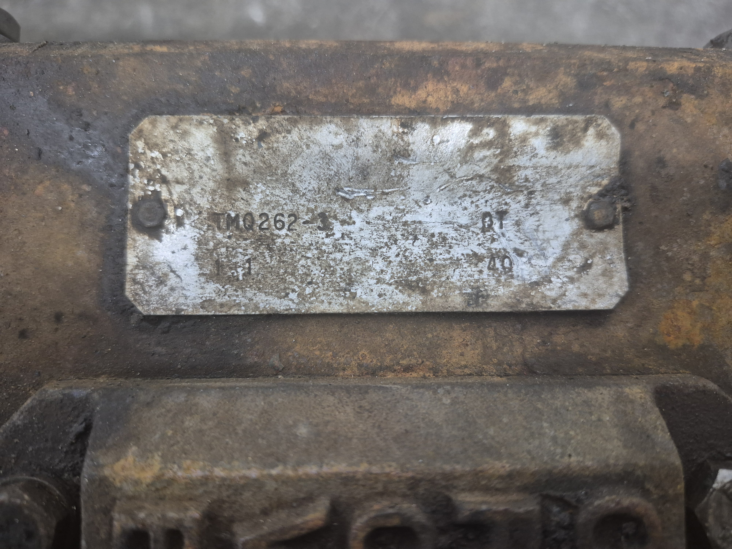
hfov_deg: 73.9
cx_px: 366
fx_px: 486
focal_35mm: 23
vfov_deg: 58.9
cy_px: 274
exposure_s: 1/60.2
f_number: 1.8
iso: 640
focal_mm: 5.4
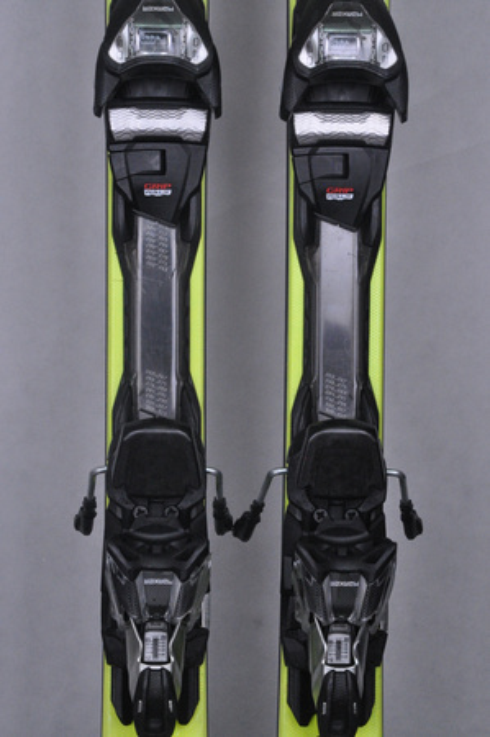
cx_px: 245
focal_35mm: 120
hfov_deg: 11.4
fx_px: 2455
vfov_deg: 17.1
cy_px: 368
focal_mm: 80
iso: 3200
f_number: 9.5
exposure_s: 1/125
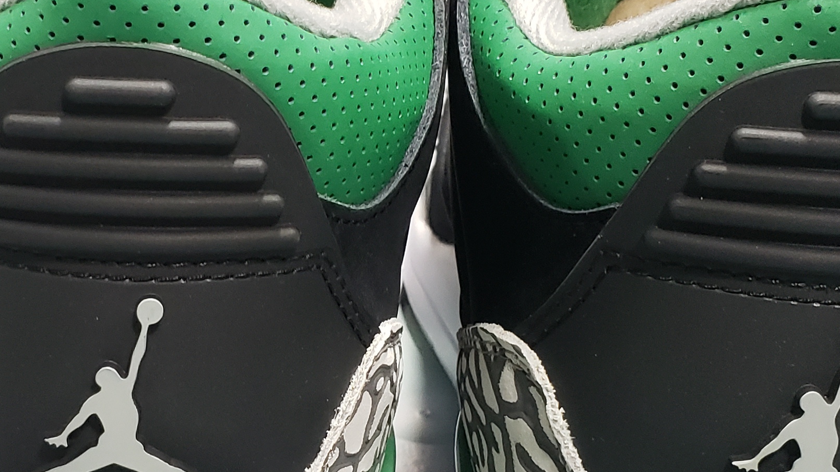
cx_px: 283
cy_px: 299
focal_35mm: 71
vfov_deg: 17.0
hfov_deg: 29.6
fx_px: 1581
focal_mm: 4.3
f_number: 2.4
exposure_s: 1/50
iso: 200
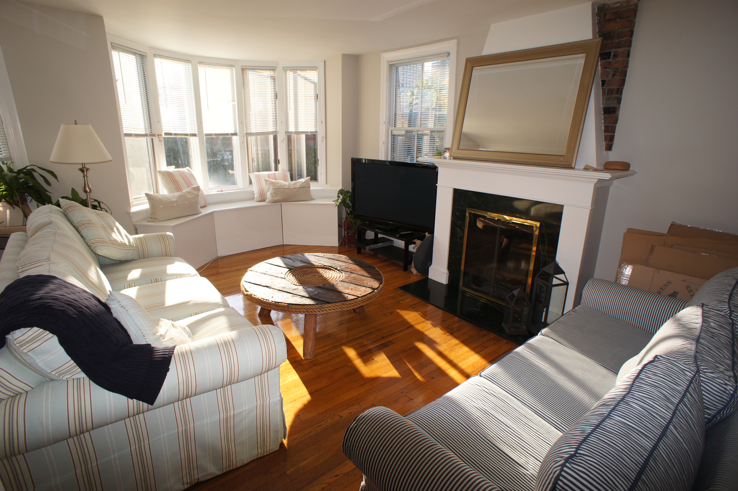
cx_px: 369
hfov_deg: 73.8
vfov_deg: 53.1
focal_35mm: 24
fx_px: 492
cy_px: 246
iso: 200
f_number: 5.6
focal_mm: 16
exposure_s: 1/100
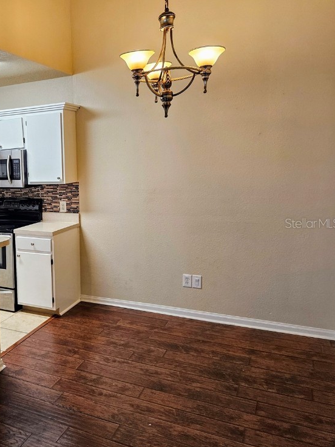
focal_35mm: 32
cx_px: 32
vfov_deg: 56.8
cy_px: 223
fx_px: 413
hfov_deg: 40.7
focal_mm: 5.4
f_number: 1.8
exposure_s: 1/120
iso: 200
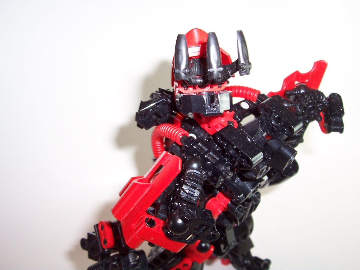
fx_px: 385
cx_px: 180
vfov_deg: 38.7
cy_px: 135
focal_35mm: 37
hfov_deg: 50.1
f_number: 2.8
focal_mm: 5.6
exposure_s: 1/60
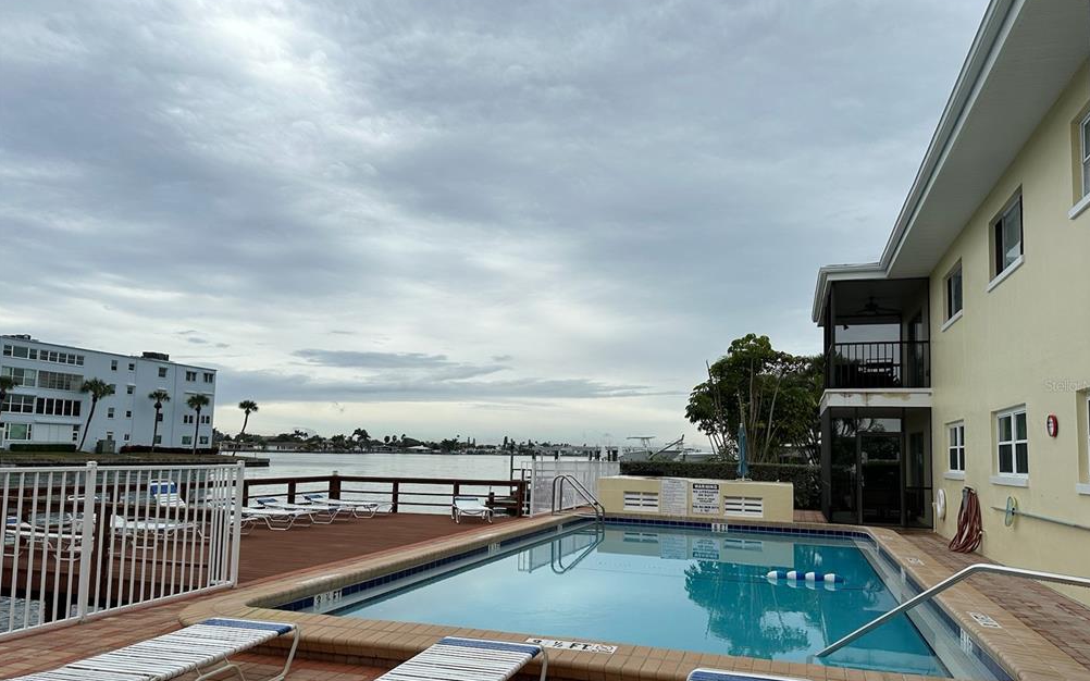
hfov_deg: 70.4
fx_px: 772
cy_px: 385
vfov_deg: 47.5
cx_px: 554
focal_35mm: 26
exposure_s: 1/5263
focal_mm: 6.86
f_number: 1.78
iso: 80
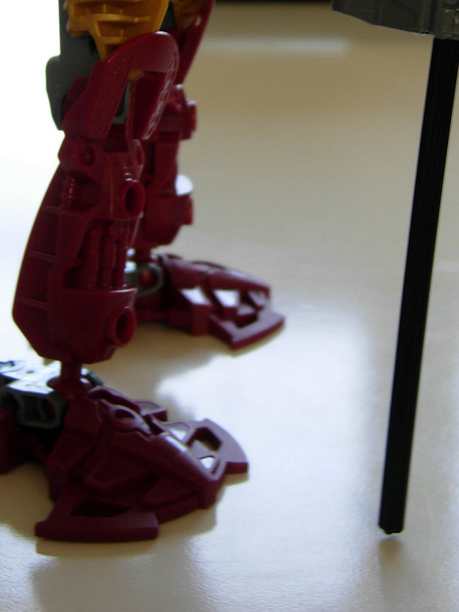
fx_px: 1308
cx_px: 269
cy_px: 21
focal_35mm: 74
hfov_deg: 19.9
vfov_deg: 25.2
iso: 50
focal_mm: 7.5
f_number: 3
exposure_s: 1/16
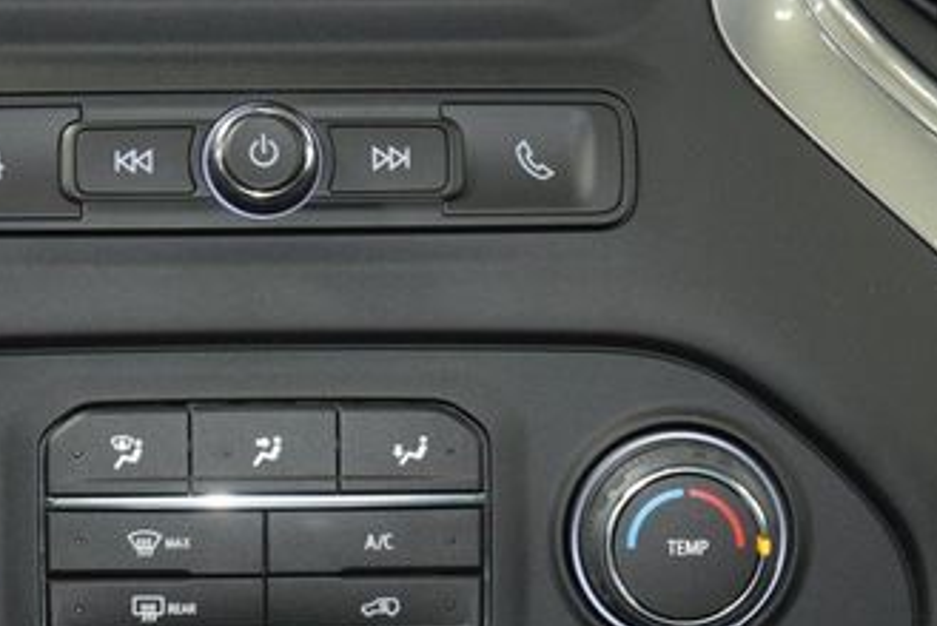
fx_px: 5314
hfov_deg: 10.1
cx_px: 273
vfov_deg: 6.7
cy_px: 514
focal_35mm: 204
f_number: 4.5
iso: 3200
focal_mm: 70
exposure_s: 1/40
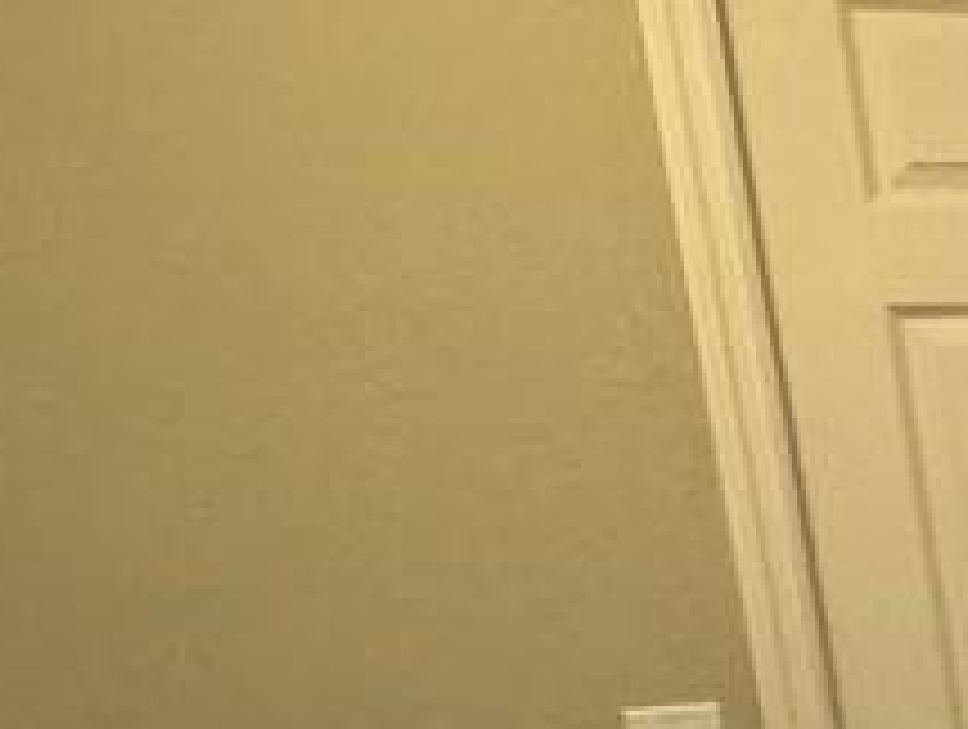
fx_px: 2913
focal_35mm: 104
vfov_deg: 13.8
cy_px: 886
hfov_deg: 11.4
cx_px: 2886
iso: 250
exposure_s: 1/120
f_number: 2.2
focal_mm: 2.22
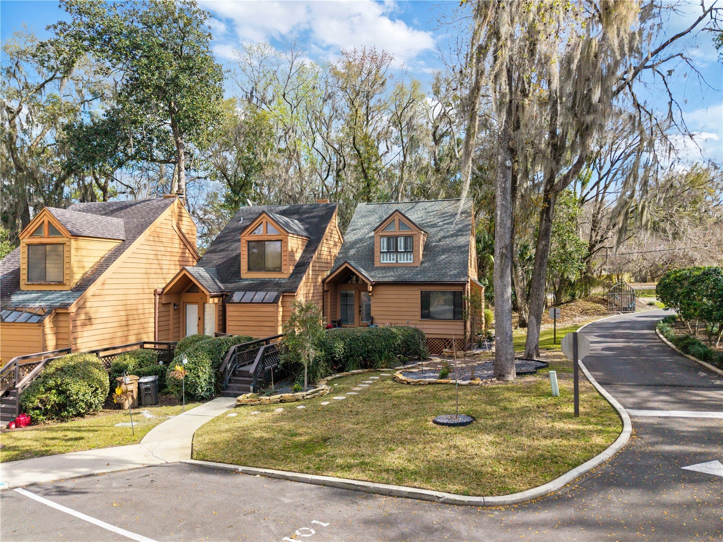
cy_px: 271
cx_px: 362
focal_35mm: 24
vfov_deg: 56.8
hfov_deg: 71.6
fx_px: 501
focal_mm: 8.67
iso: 180
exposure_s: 1/350
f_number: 1.8
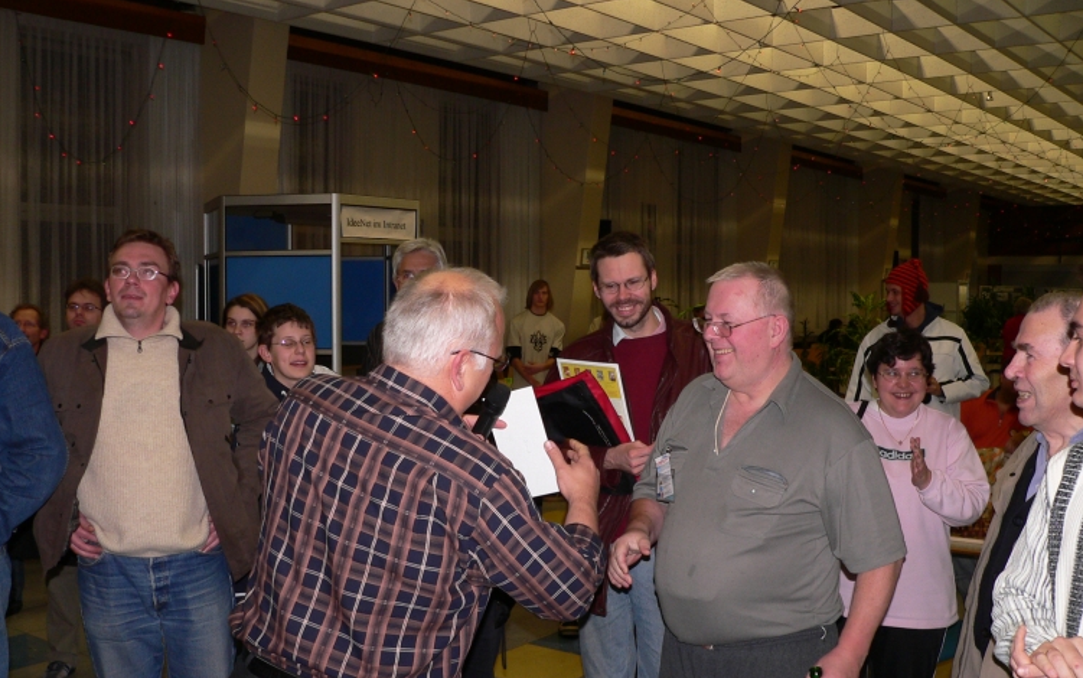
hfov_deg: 50.4
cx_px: 534
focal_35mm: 39
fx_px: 1152
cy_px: 389
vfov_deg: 32.7
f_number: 2.8
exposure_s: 1/60
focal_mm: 6
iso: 100
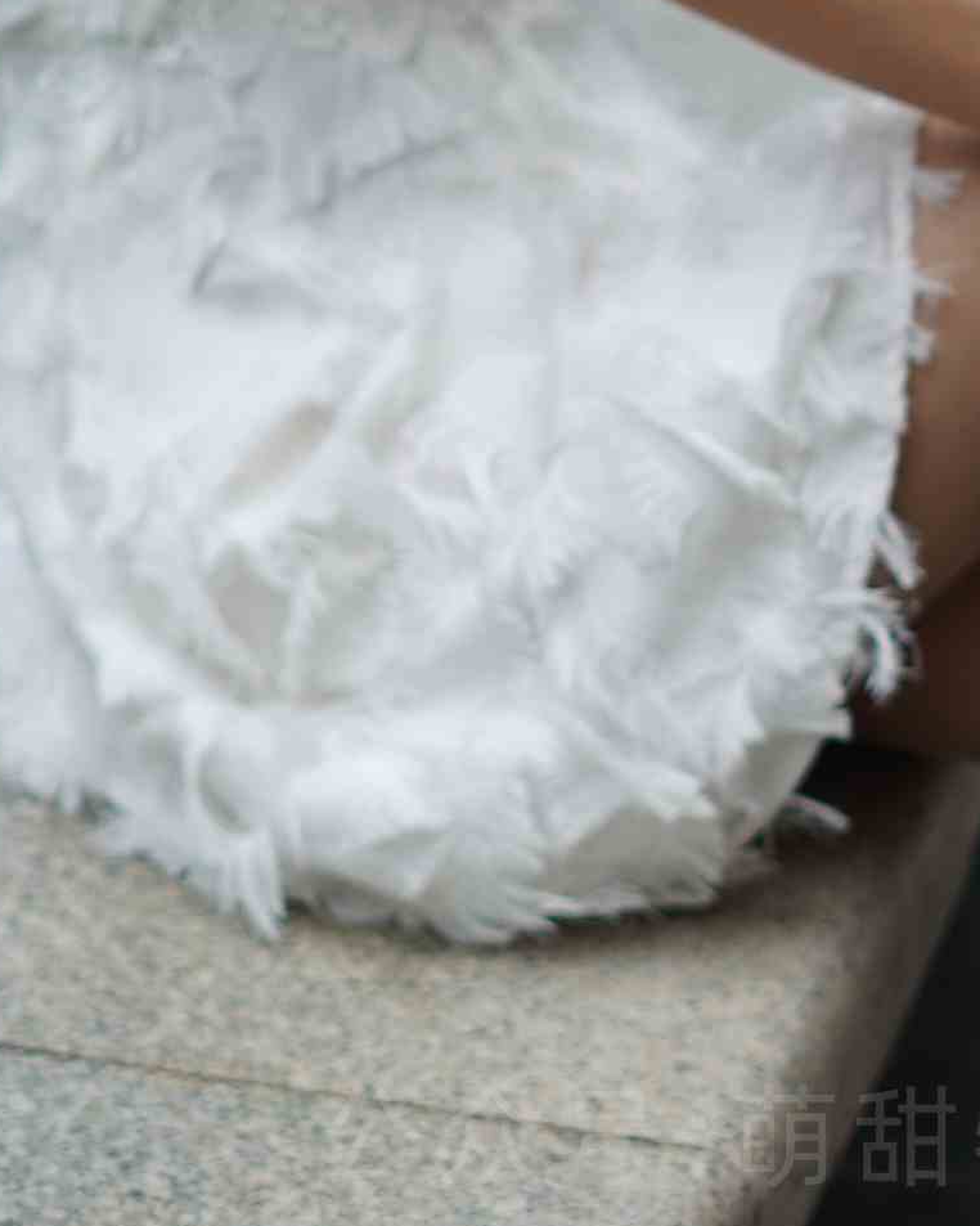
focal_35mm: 209
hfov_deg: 7.3
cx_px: 1124
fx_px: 7580
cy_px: 62
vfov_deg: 9.2
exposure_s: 1/2000
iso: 125
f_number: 2
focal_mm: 50
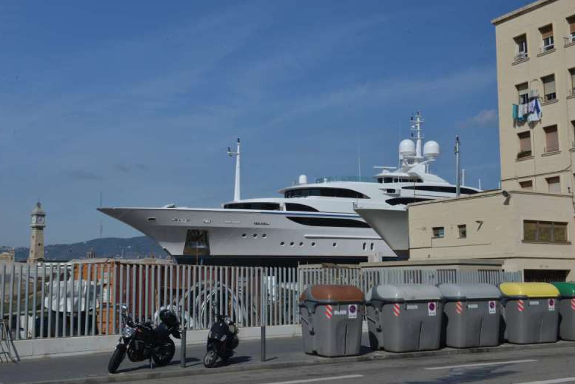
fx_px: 783
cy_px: 195
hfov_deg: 40.3
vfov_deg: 27.5
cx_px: 285
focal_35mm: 49
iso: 280
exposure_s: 1/100
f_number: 22
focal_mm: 48
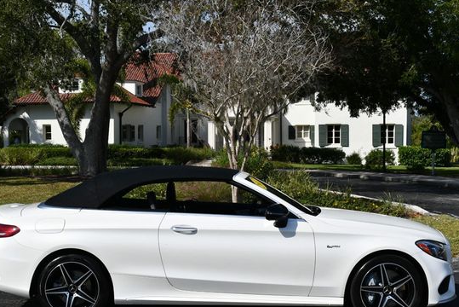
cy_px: 181
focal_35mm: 57
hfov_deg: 35.0
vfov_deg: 23.8
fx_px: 727
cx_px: 210
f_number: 9
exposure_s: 1/320
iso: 100
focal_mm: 24
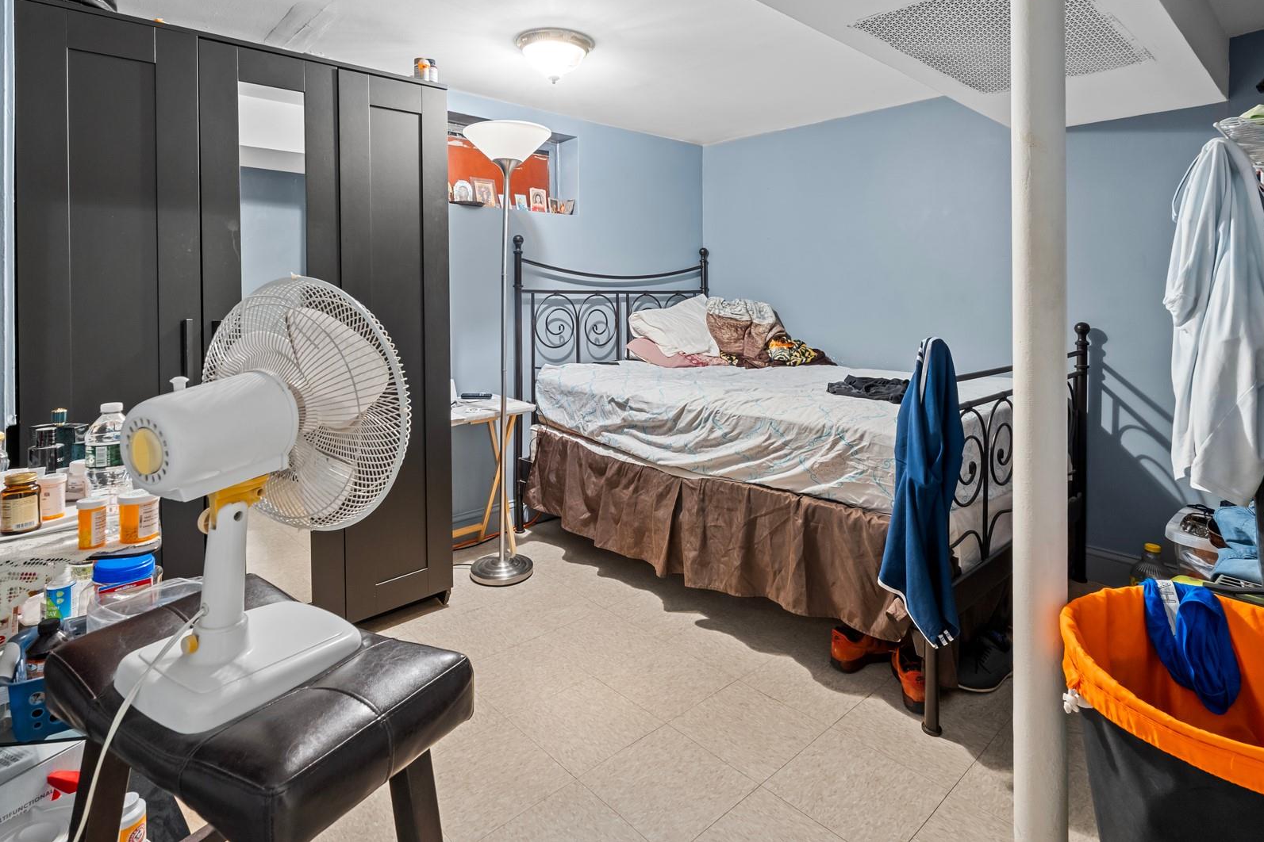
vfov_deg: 66.1
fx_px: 632
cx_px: 621
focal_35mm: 18
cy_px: 302
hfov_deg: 90.0
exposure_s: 3.2
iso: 1000
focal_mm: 14
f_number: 10
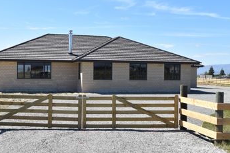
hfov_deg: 40.1
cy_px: 78
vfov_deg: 27.5
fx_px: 313
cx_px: 85
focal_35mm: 49
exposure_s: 1/400
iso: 200
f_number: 10
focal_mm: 24
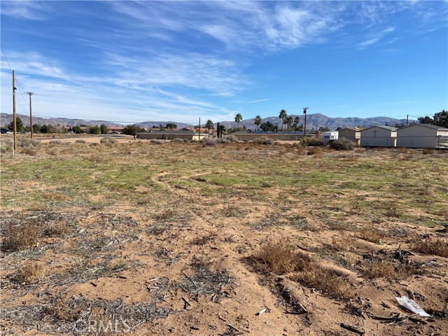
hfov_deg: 67.3
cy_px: 168
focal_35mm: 26
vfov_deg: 53.1
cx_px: 224
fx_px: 336
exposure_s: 1/3497
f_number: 1.8
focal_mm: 4.25
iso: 32
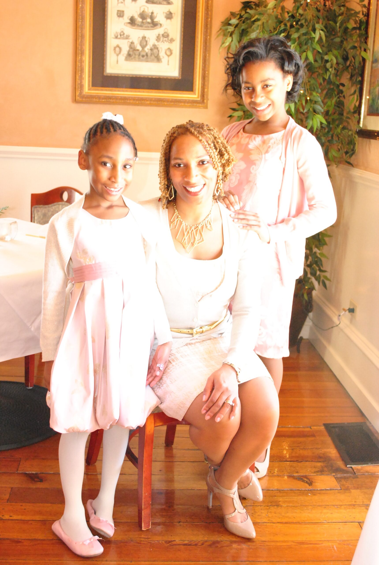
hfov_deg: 30.0
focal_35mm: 45
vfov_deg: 43.5
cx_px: 190
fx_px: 707
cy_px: 282
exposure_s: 1/60
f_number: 5.6
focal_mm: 30
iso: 1600
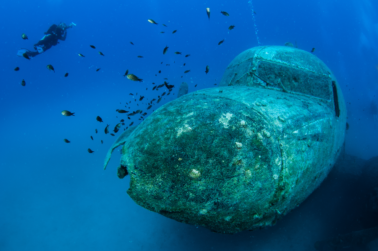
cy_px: 126
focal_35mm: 15
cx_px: 189
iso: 250
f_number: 10
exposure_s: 1/100
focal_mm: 10
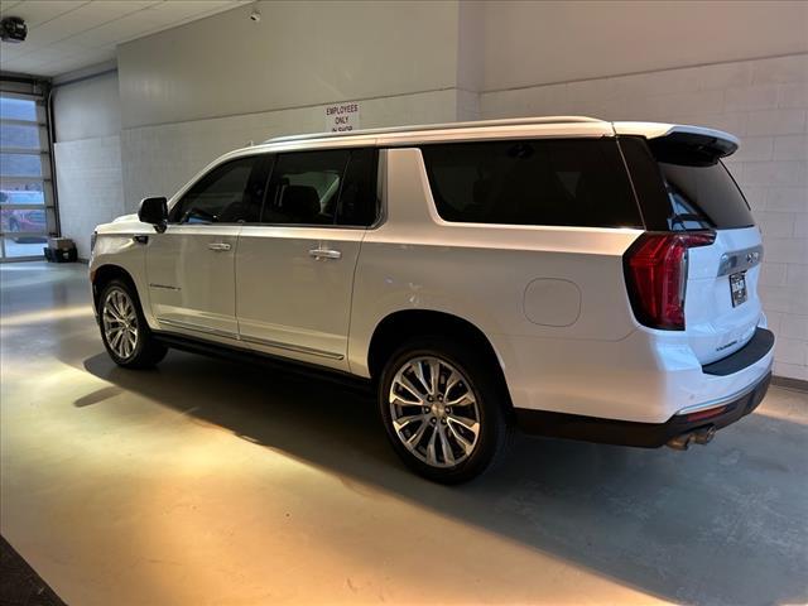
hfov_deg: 67.3
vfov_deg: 53.1
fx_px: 607
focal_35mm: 26
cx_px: 404
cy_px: 303
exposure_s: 1/60
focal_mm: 5.7
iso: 160
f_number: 1.5
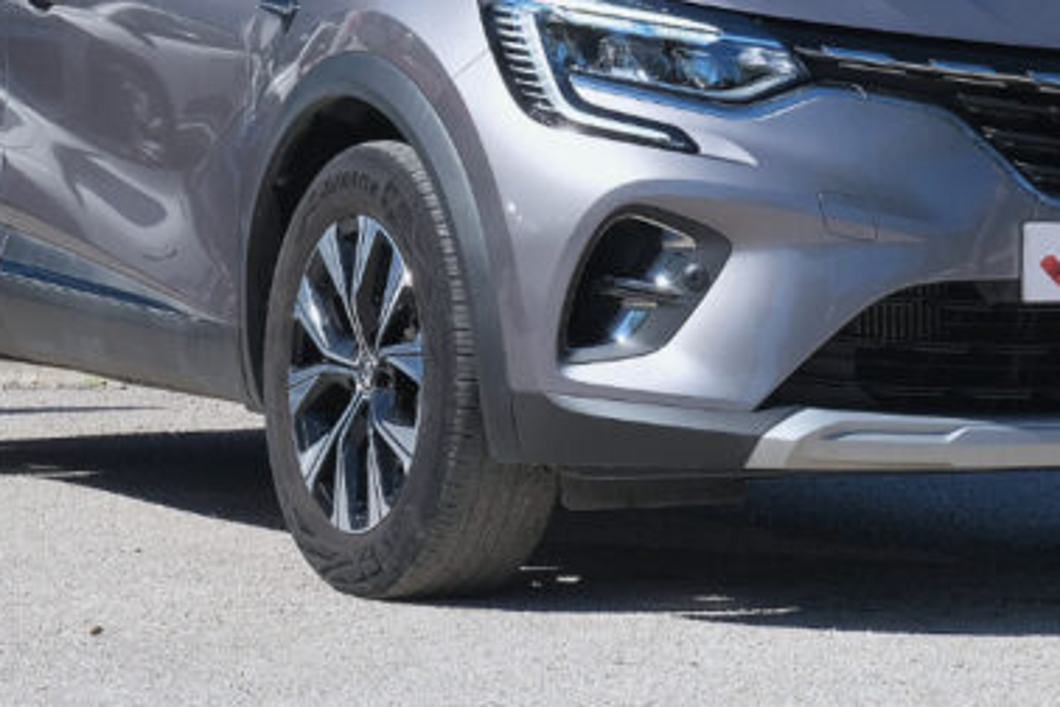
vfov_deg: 7.4
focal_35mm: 184
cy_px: 119
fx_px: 5417
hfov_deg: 11.2
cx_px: 659
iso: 160
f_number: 10
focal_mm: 45
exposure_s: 1/200
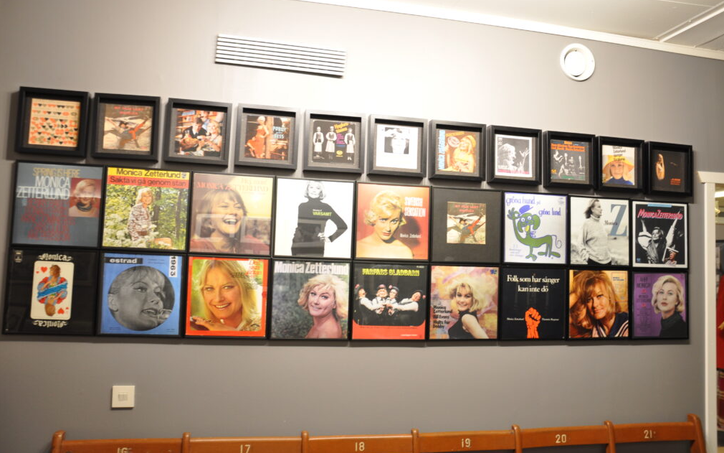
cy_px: 217
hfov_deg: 58.9
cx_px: 365
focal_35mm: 33
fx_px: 642
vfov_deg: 38.8
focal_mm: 21
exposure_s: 1/5
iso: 400
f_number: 3.8
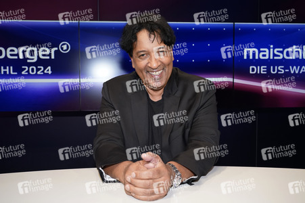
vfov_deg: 35.9
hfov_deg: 51.9
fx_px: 313
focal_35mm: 37
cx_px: 152
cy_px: 102
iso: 2000
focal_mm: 37
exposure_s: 1/125
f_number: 5.6
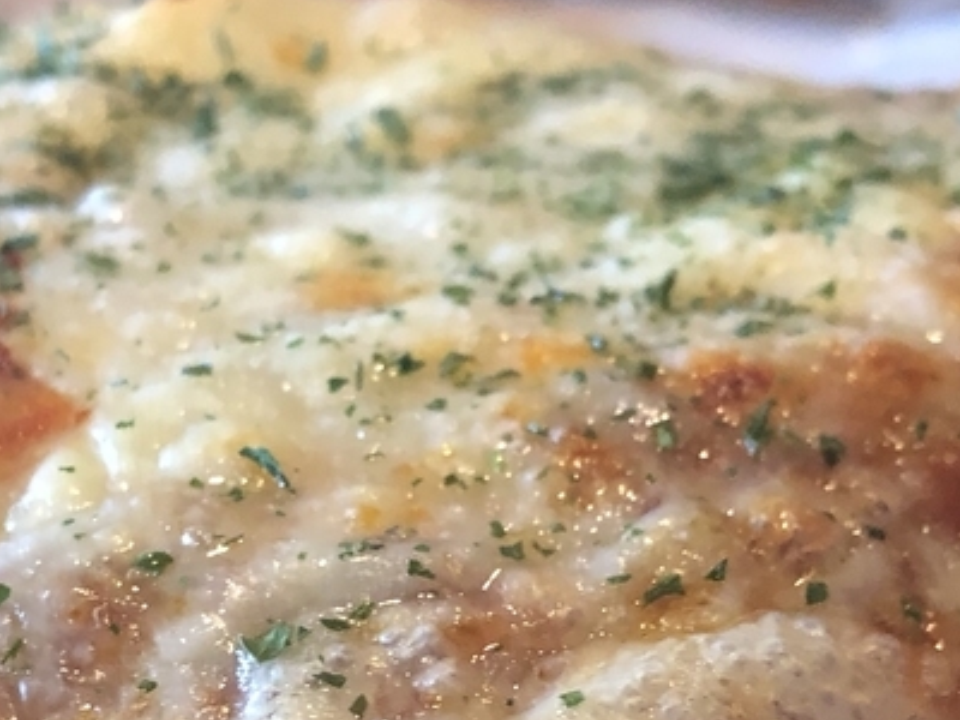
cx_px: 331
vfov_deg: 16.4
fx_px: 2413
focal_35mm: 87
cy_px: 838
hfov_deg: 22.4
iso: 100
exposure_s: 1/8
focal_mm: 3.99
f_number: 1.8
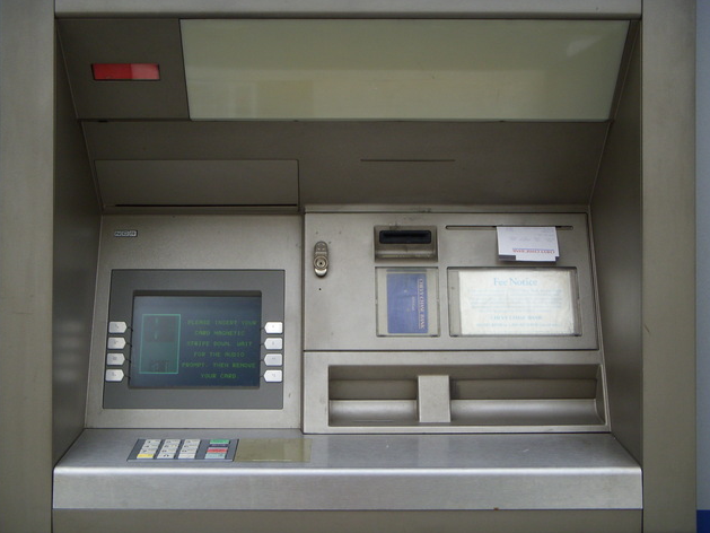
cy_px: 269
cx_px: 350
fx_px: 1190
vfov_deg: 25.2
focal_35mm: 58
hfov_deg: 33.2
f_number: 3.6
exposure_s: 1/80
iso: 100
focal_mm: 9.4
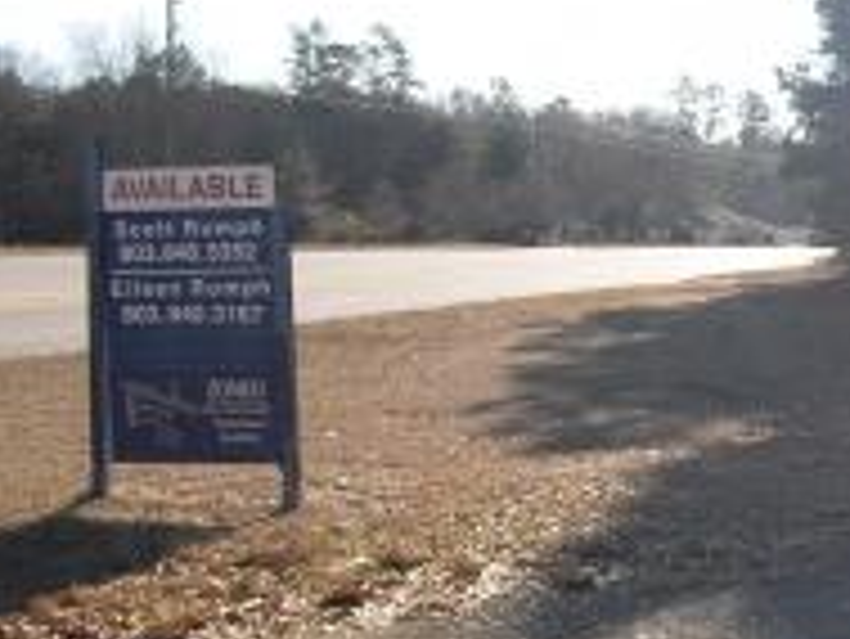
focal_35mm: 76
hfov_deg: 24.3
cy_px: 284
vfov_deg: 19.4
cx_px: 886
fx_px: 1867
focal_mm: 6.3
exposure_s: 1/100
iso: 64
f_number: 7.8
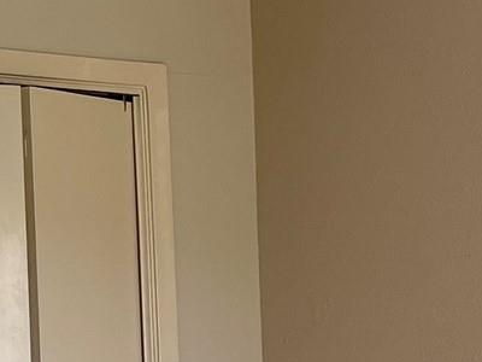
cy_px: 317
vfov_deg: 11.1
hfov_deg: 14.8
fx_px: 1852
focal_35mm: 133
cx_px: 249
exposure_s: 1/150
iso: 32
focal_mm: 5.7
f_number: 1.5
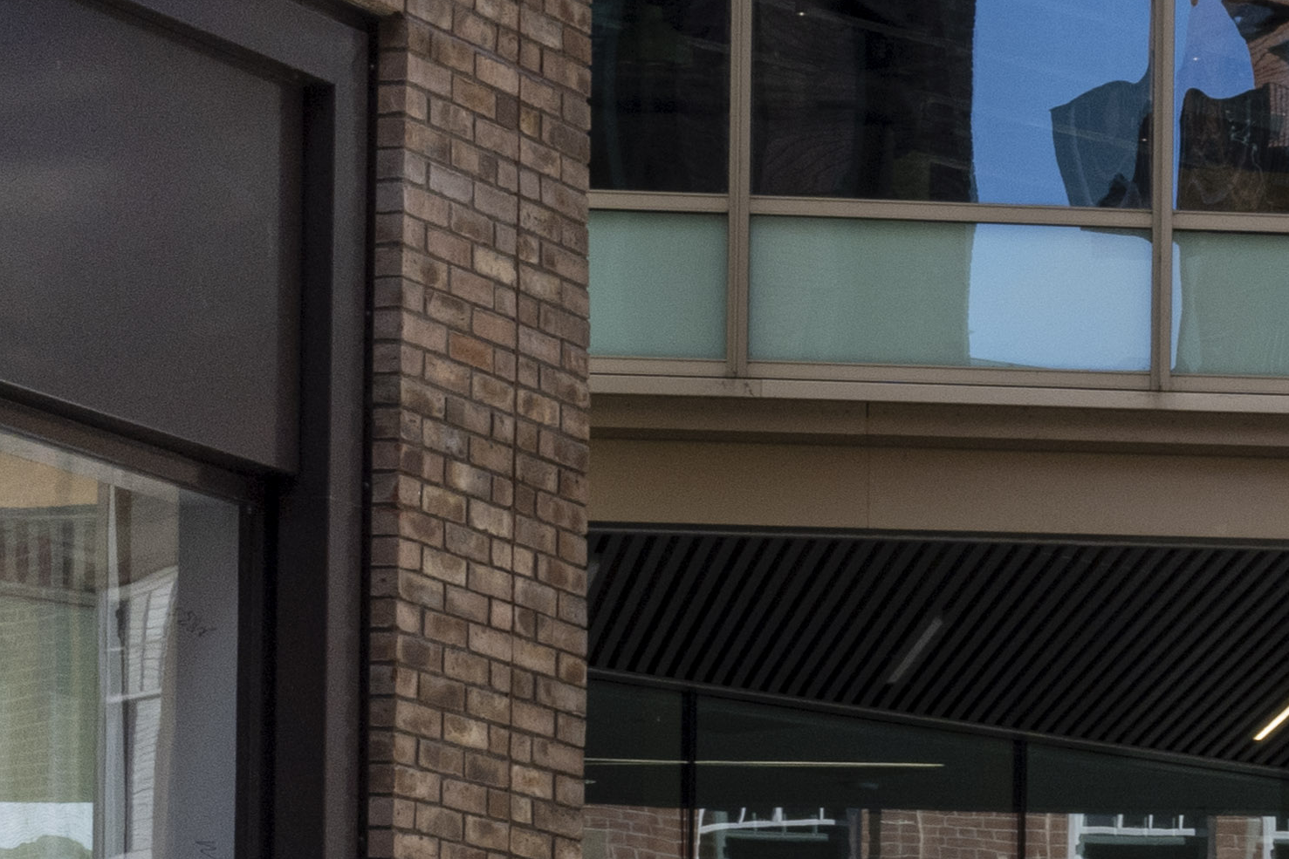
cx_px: 3274
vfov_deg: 6.3
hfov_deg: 8.5
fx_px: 7806
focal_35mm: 218
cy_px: 246
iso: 200
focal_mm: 39
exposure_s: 1/80
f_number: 16
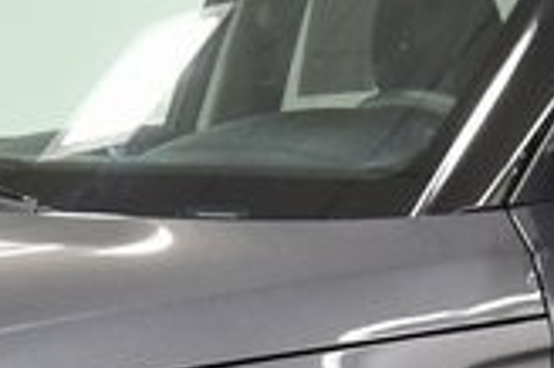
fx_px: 2690
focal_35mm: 175
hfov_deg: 11.7
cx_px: 172
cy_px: 613
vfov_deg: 7.6
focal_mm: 19
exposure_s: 1/125
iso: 1250
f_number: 5.6
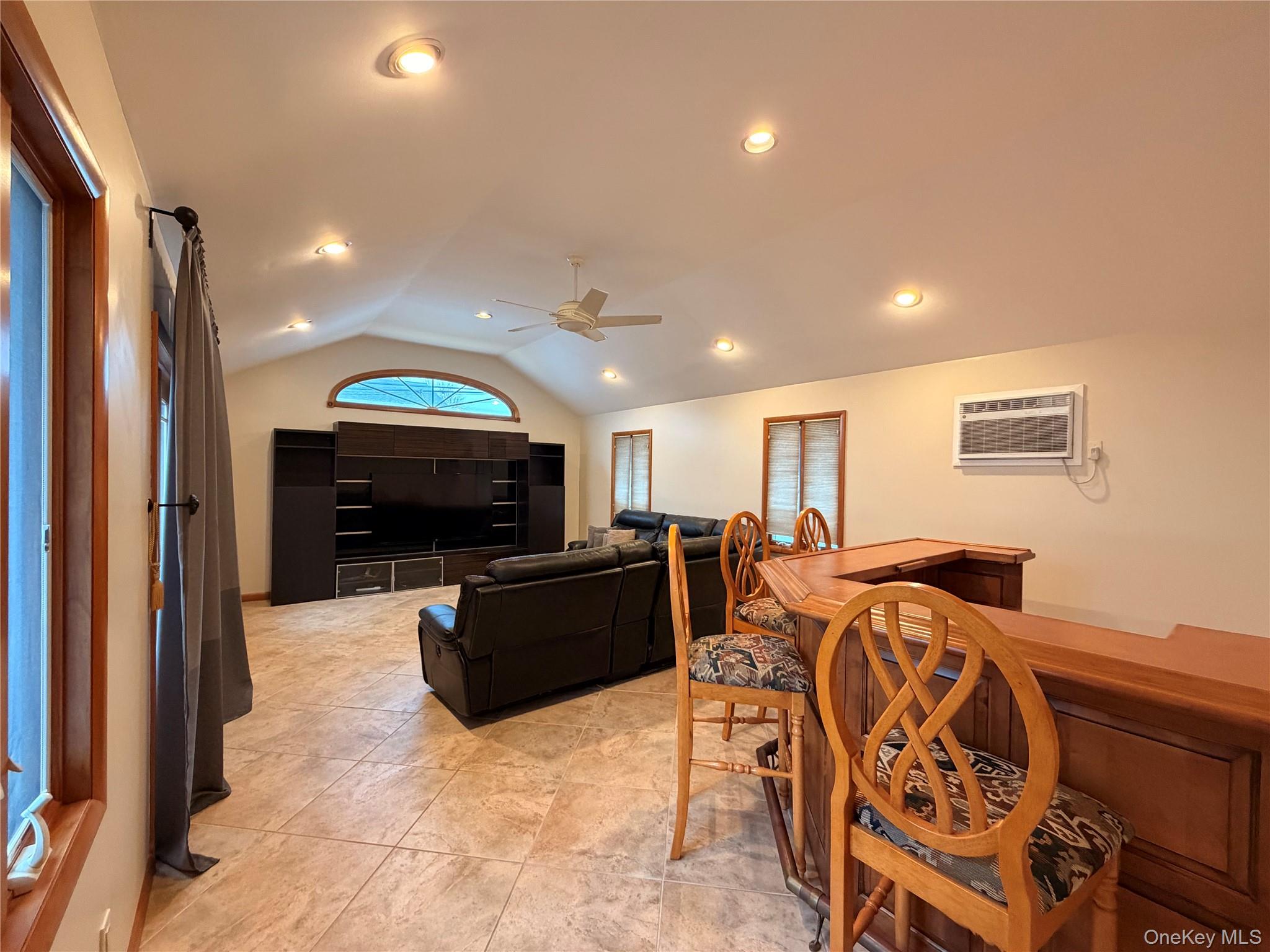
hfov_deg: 102.1
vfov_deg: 85.7
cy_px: 476
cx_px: 635
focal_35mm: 14
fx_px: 514
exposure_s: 1/60
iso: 400
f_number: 2.2
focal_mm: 2.22
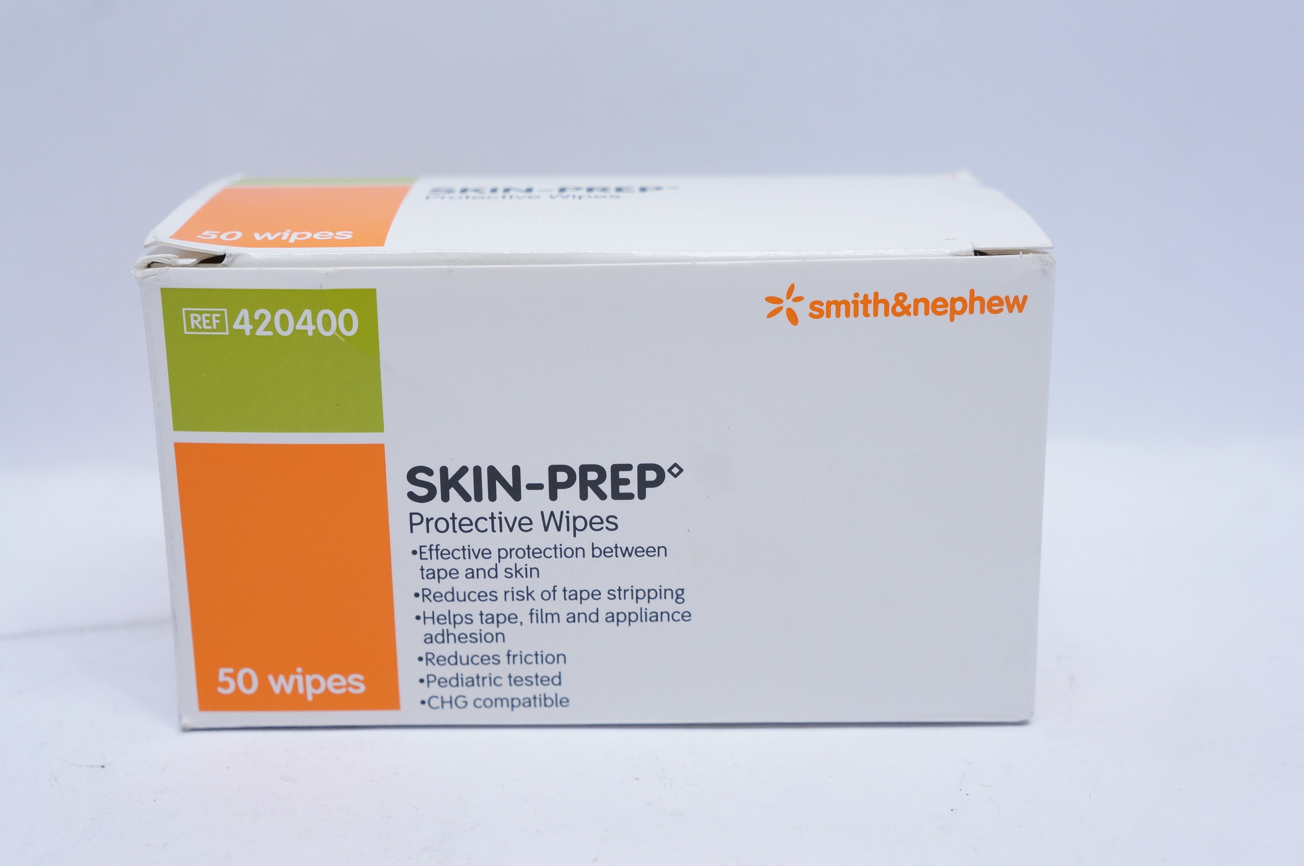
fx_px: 1756
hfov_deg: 40.7
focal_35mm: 49
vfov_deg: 27.7
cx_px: 631
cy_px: 415
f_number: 5.6
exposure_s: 1/80
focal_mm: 31
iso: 800
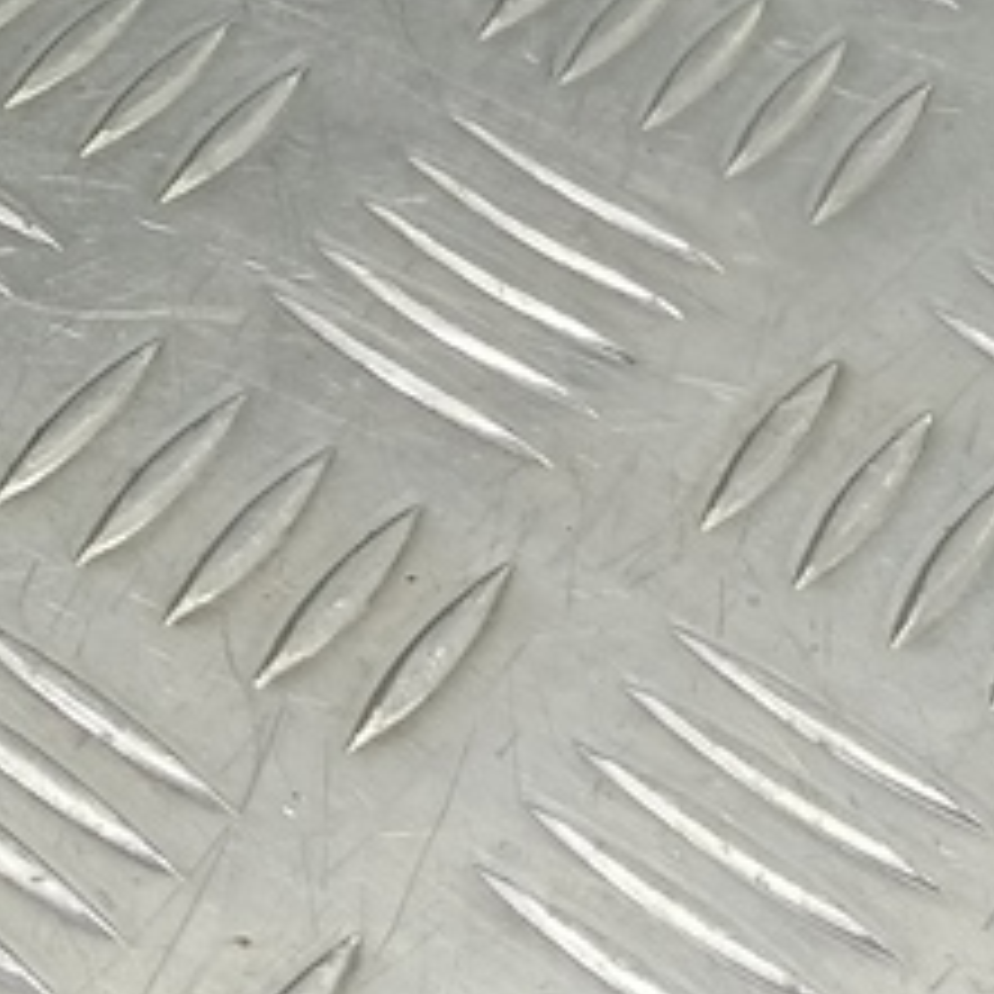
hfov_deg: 14.2
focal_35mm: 94
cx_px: -1205
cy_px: -454
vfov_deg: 16.9
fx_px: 3054
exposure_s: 1/50
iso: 124
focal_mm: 4.11
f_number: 1.6
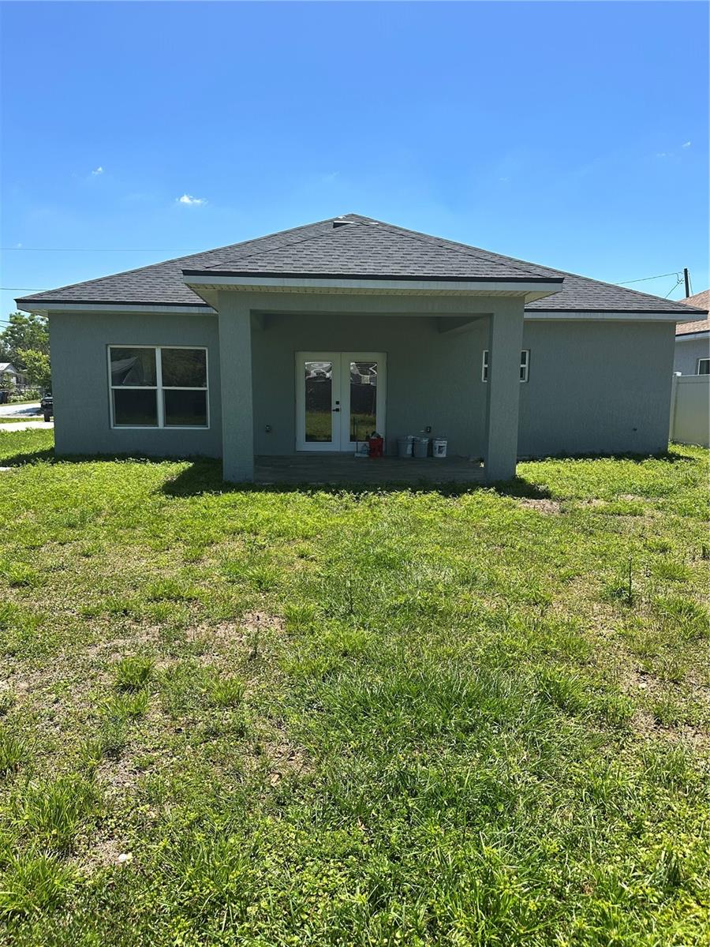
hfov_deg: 56.8
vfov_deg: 71.6
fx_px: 656
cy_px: 474
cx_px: 355
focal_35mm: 24
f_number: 1.78
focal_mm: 6.86
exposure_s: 1/3597
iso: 80
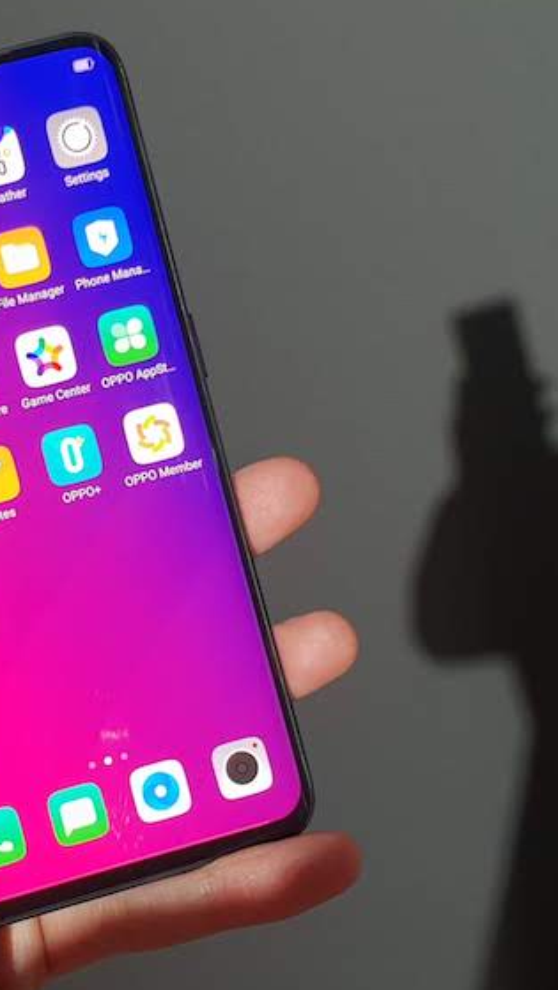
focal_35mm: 39
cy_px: 492
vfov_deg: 51.6
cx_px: 60
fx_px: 1024
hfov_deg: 29.3
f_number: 2.4
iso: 100
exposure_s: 1/50
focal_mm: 4.3
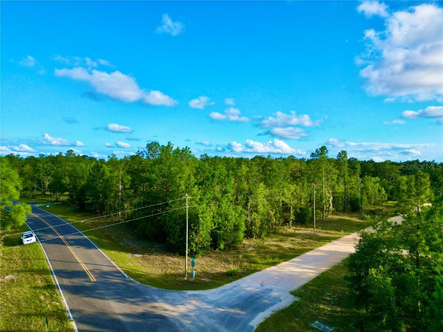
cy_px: 166
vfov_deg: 56.8
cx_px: 222
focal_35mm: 24
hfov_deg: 71.6
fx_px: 307
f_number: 1.7
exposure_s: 1/2000
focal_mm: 6.72
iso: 130
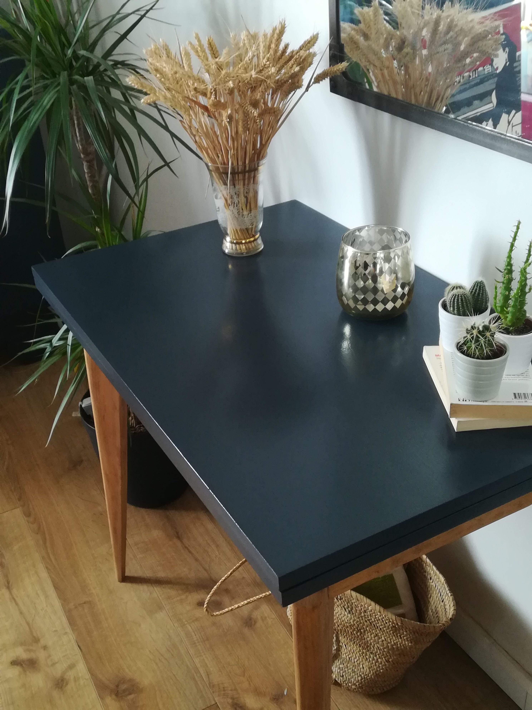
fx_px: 820
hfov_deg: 36.0
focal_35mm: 40
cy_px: 355
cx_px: 266
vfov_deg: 46.8
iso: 200
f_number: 2.2
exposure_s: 1/33.3
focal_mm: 3.83
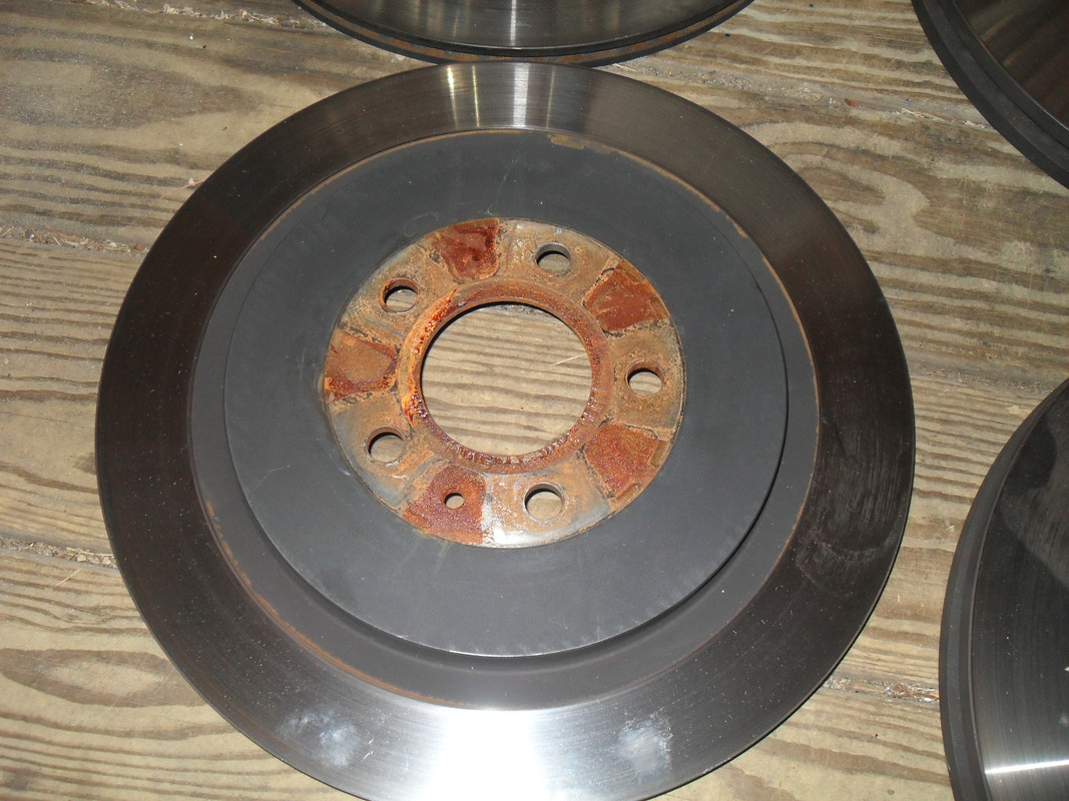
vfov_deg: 40.7
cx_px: 534
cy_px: 400
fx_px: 1081
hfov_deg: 52.6
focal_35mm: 35
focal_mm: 6.2
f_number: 8.9
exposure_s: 1/45
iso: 160
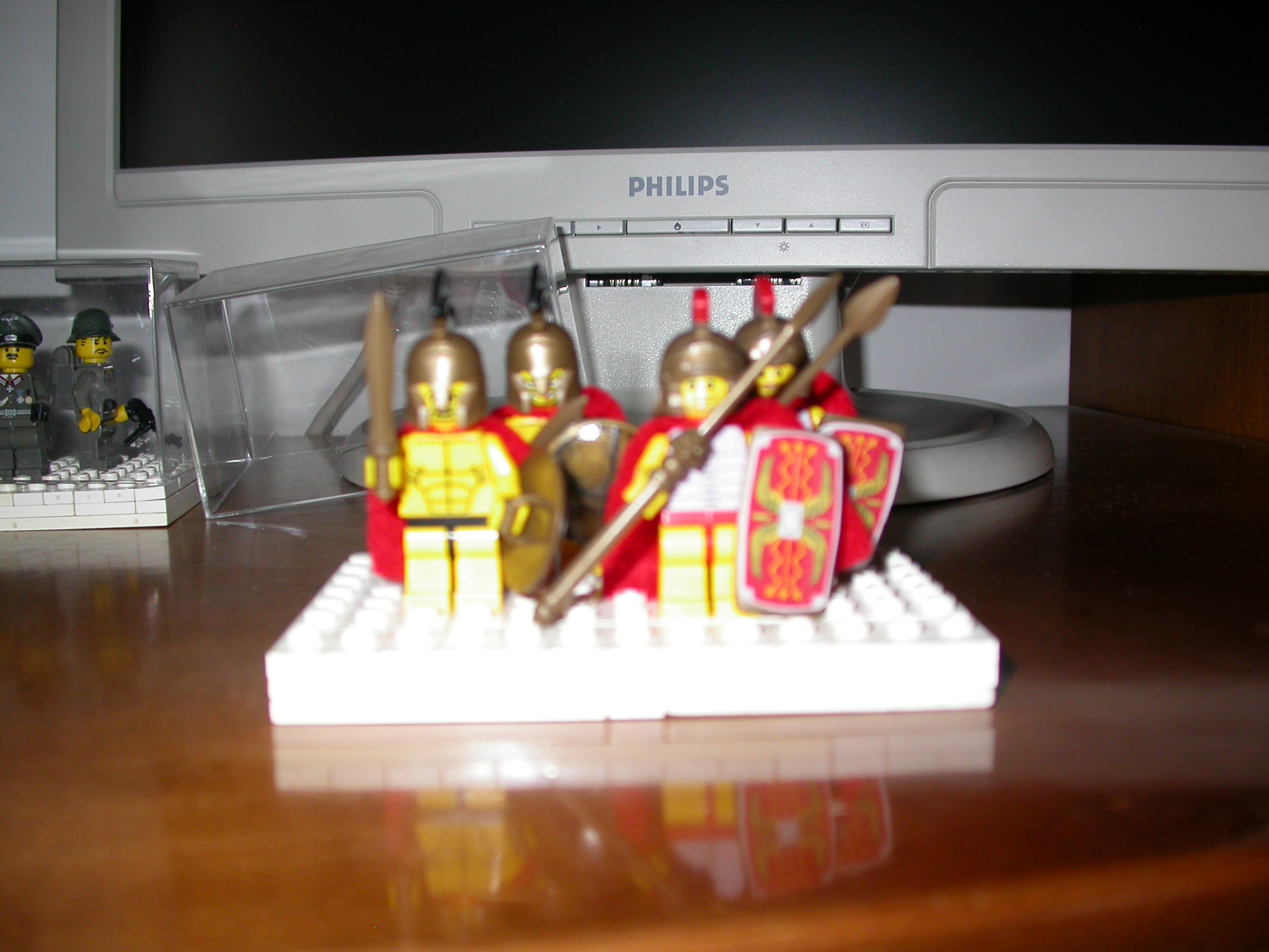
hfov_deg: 49.0
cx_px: 634
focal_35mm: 38
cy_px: 476
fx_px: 1393
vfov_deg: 37.7
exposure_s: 1/60
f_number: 2.6
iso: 100
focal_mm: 7.85
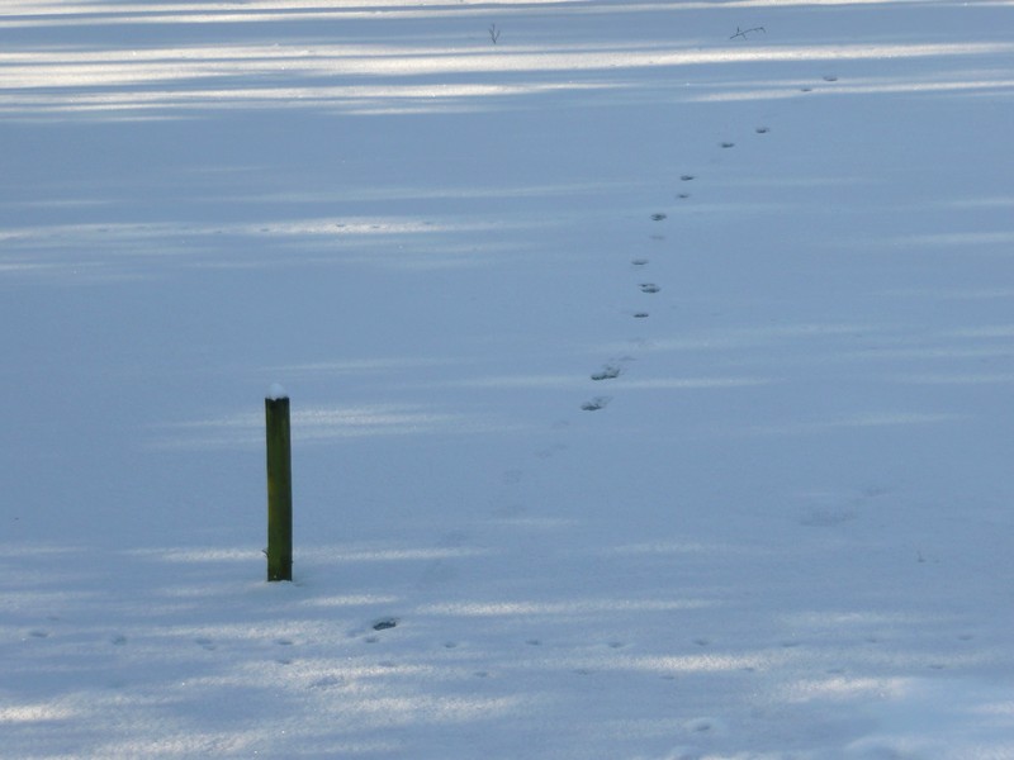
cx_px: 507
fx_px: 2812
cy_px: 380
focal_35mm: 96
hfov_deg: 20.4
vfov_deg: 15.4
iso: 100
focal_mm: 15.7
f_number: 4.7
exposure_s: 1/250
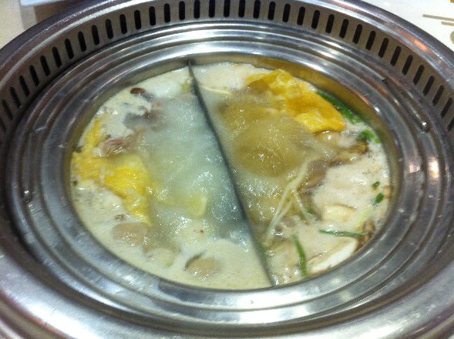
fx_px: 458
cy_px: 170
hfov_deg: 52.7
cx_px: 227
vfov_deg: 40.6
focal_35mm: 35
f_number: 2.8
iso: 80
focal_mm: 3.85
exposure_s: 1/15
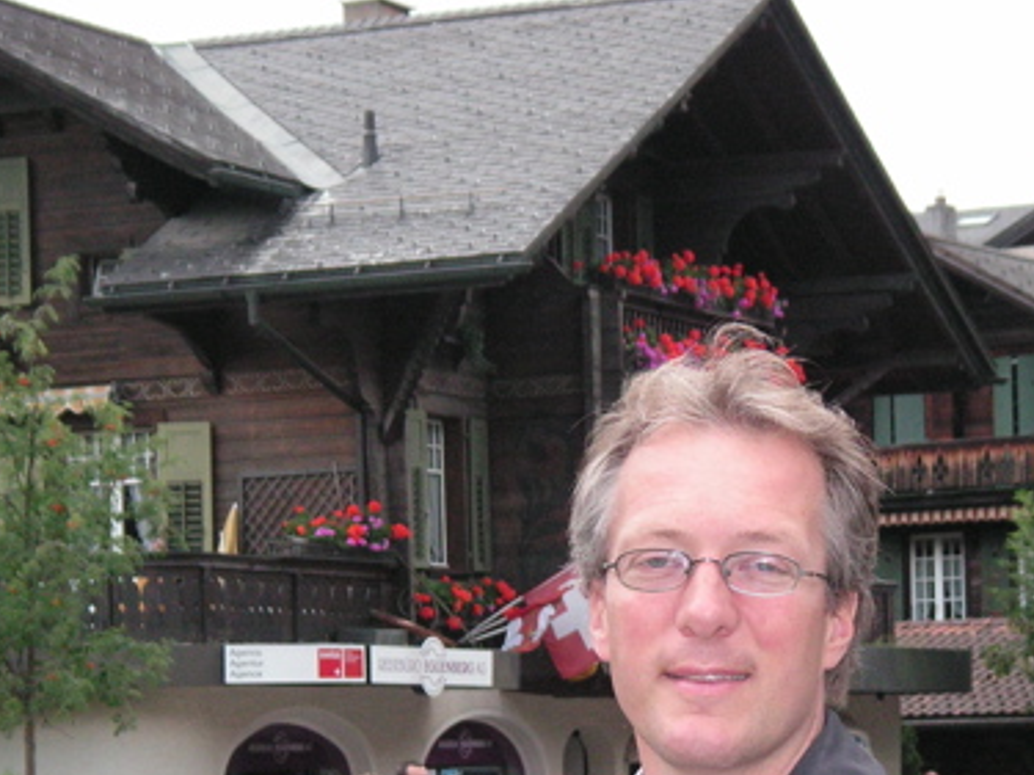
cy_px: 614
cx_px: 670
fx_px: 3762
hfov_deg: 15.6
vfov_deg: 11.7
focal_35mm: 126
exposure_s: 1/350
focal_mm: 12.4
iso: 160
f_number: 3.9
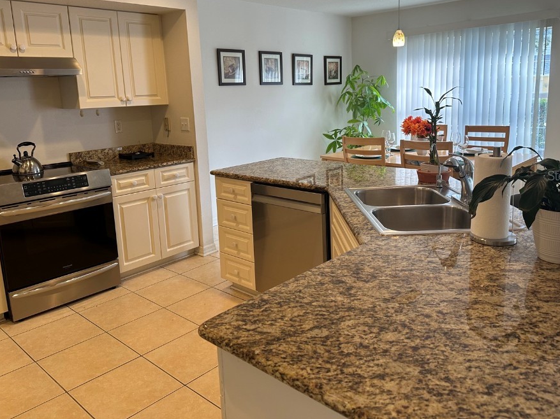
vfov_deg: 49.5
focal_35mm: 28
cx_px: 281
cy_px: 175
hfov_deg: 63.5
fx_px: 453
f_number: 1.78
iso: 125
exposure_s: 1/120
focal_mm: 6.86
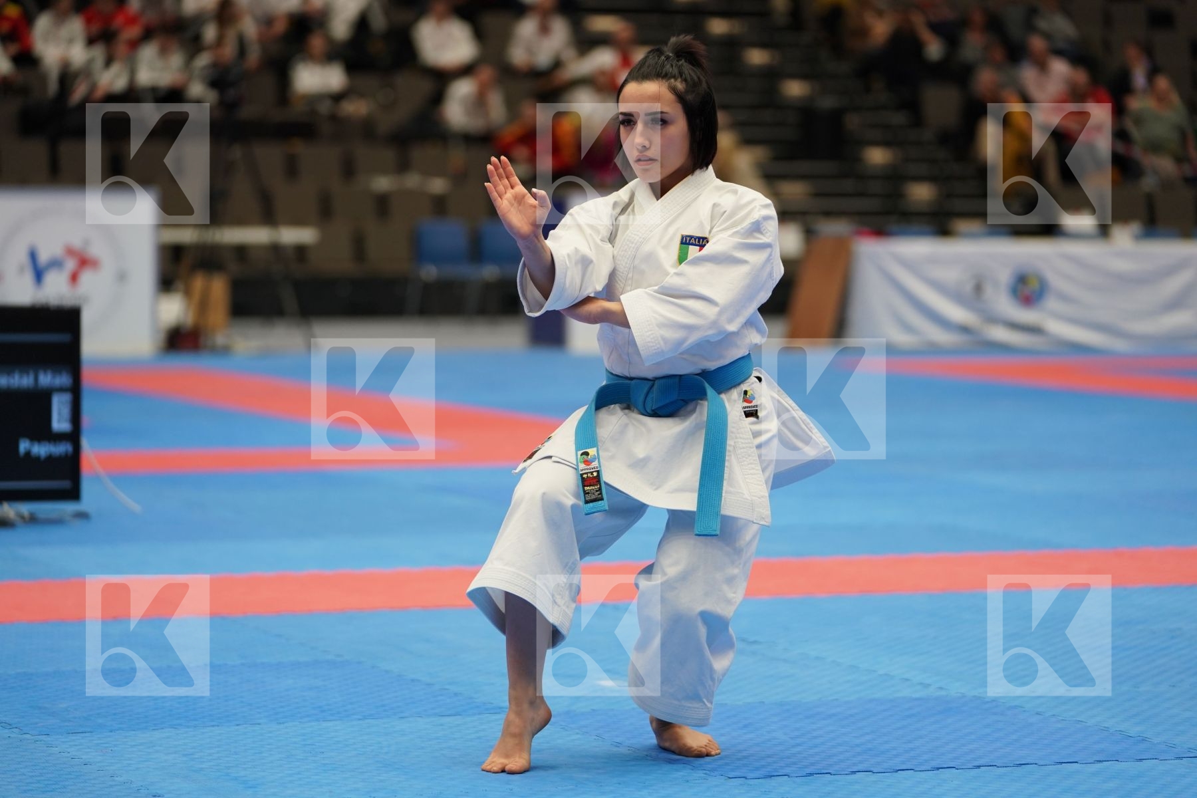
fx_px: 4089
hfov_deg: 16.7
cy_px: 399
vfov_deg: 11.1
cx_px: 598
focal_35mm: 123
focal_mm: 123
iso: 1000
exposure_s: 1/500
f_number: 2.8
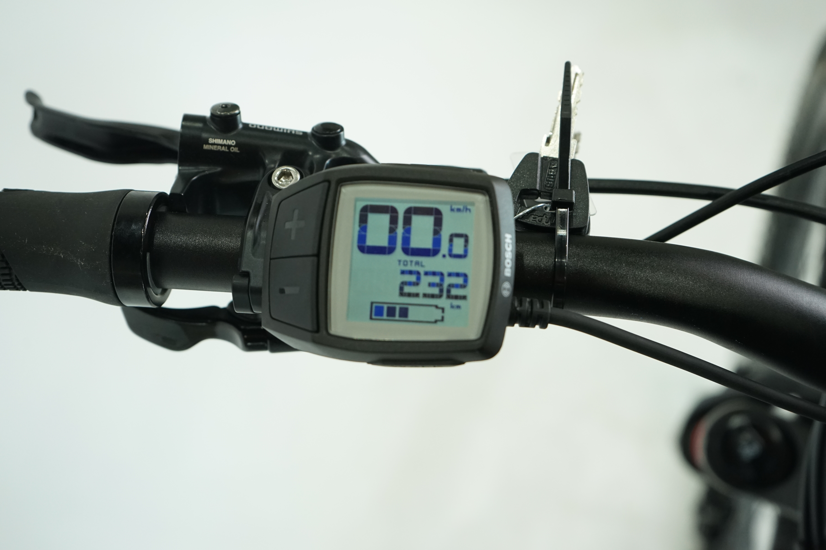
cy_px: 275
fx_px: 1032
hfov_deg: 43.6
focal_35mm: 45
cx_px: 413
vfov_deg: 29.9
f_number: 5.6
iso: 1600
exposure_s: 1/200
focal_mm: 45
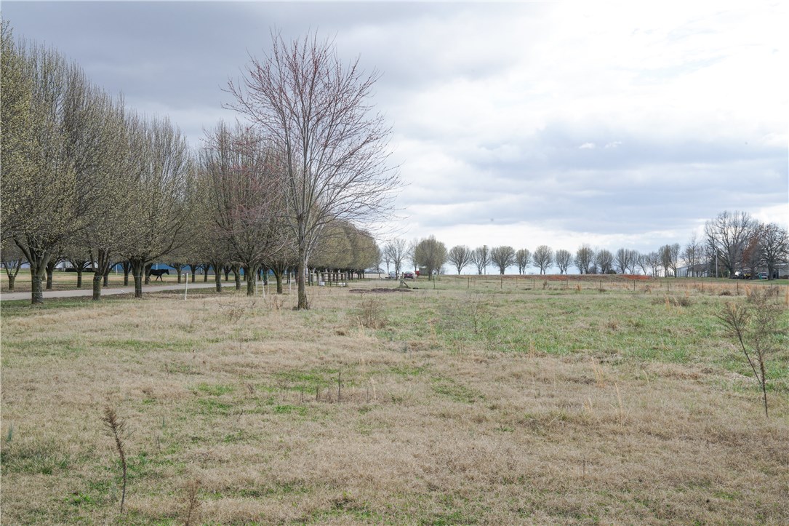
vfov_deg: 28.6
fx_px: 1030
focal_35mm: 47
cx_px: 394
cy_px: 263
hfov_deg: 41.9
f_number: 22
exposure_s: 1/30
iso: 200
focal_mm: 47
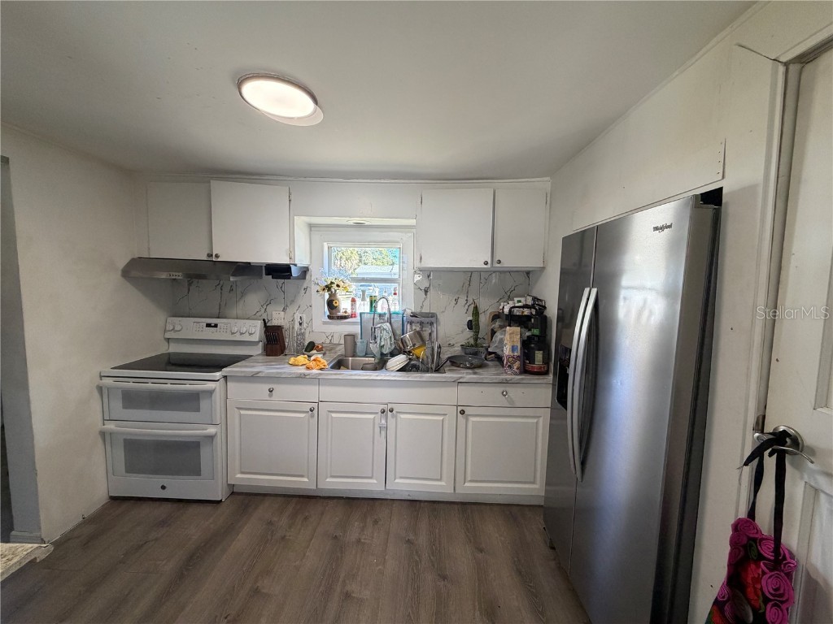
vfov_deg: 85.7
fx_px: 337
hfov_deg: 102.1
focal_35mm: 14
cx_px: 416
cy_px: 312
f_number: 2.2
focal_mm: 2.22
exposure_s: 1/120
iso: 320
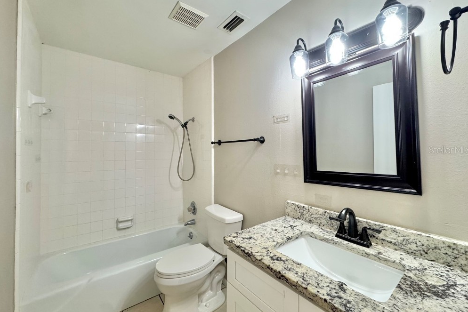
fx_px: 195
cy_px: 150
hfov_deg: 100.4
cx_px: 232
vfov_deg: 77.3
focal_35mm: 15
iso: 250
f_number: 2.2
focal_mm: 2.22
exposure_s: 1/60
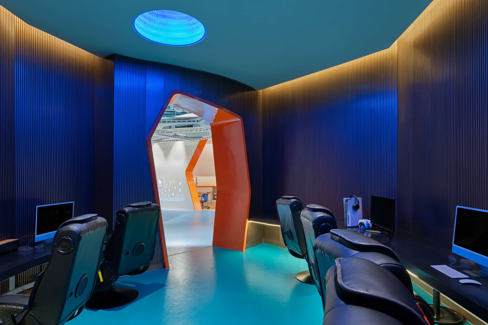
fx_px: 285
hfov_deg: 81.2
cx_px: 244
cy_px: 162
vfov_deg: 59.5
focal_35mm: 21
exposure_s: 1/1.25
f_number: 7.1
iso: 160
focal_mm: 21
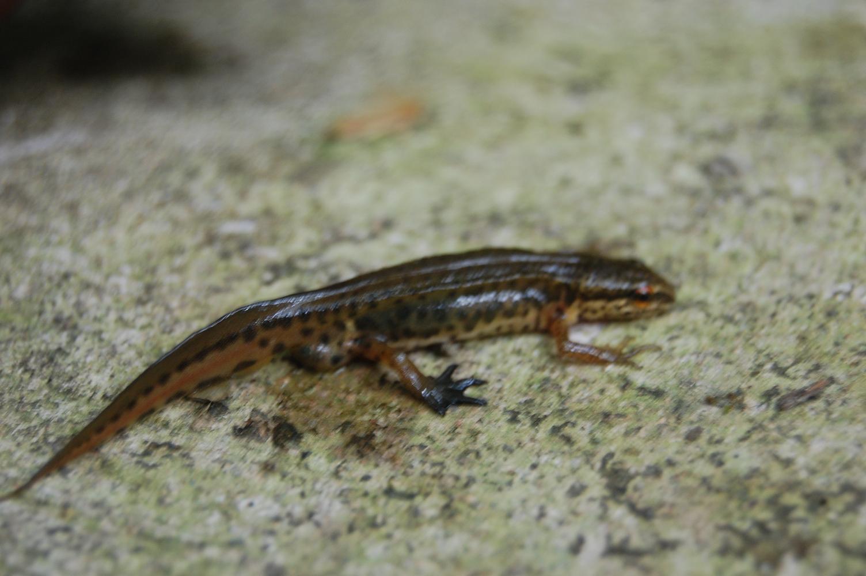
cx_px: 433
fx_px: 1983
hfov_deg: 24.6
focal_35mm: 82
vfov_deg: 16.5
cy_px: 288
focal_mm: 55
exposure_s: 1/30
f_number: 5.6
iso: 400
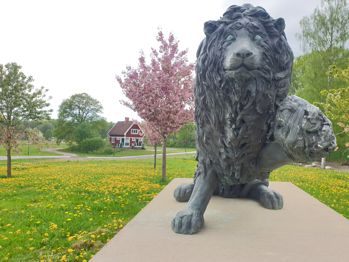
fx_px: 272
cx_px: 181
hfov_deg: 65.3
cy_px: 131
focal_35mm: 27
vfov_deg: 51.4
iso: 50
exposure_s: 1/110
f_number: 2.4
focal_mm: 4.3
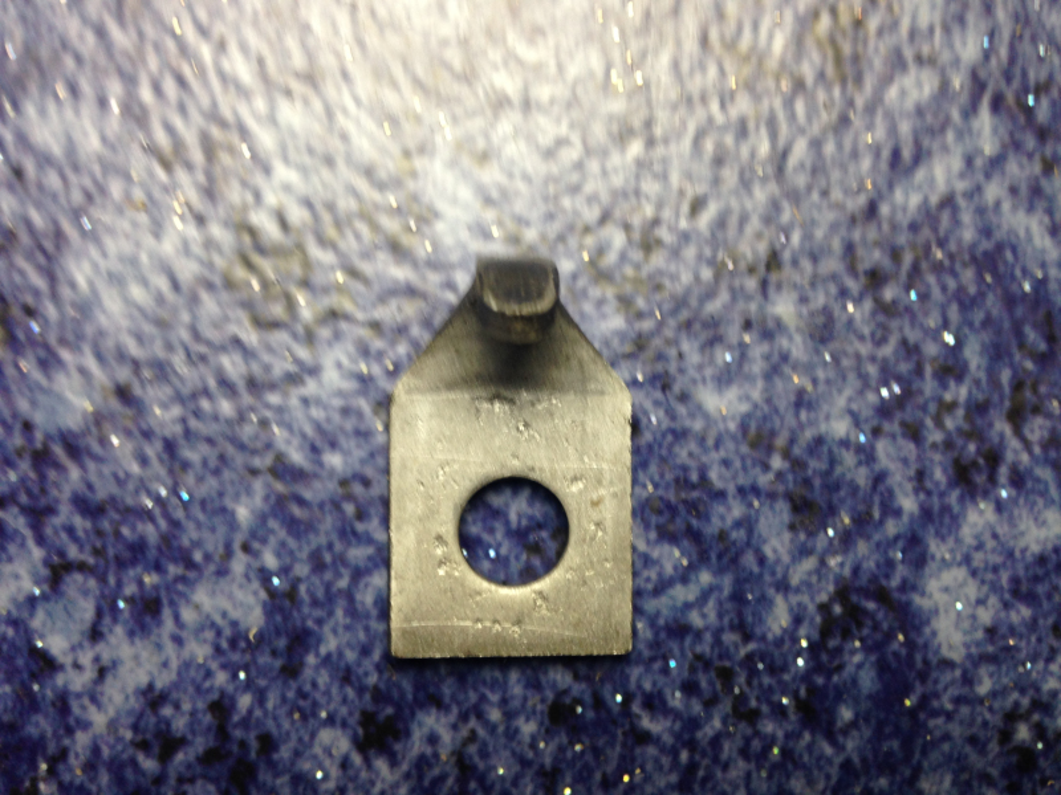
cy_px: 398
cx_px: 530
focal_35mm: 33
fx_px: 1011
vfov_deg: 42.9
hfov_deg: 55.4
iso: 80
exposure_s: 1/20
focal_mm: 4.12
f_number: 2.4
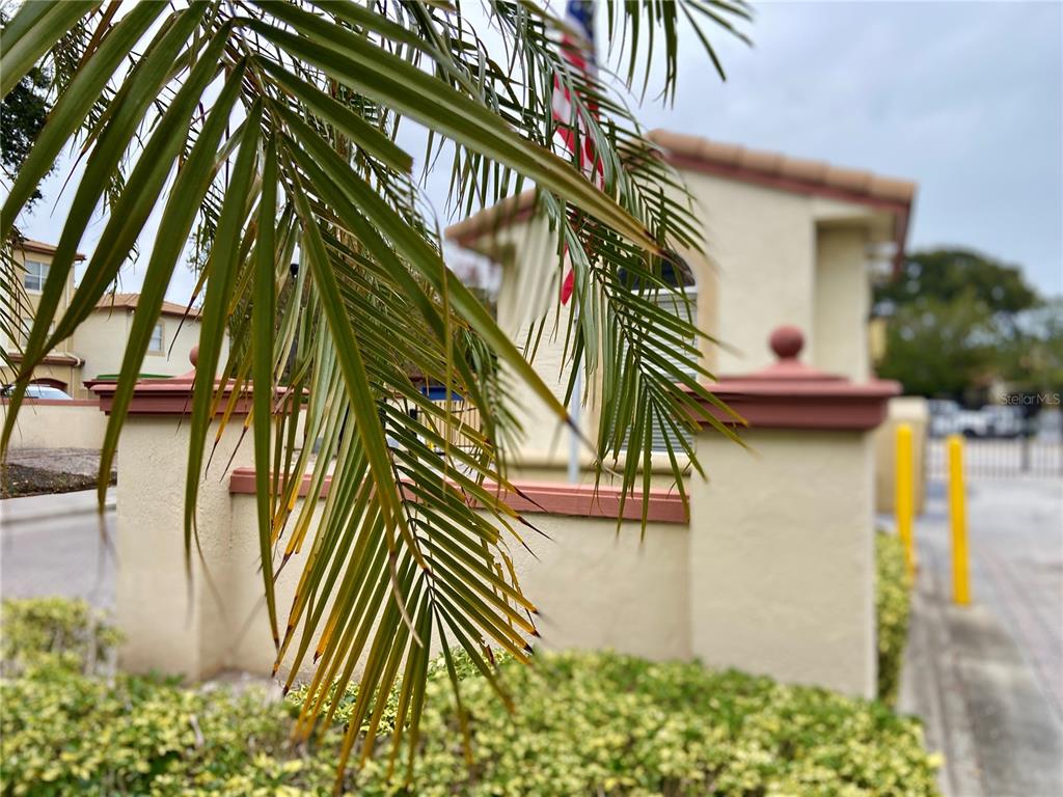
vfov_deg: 53.1
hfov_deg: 67.3
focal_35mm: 26
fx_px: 798
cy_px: 398
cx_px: 532
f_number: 1.8
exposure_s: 1/965
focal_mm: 4.25
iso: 32
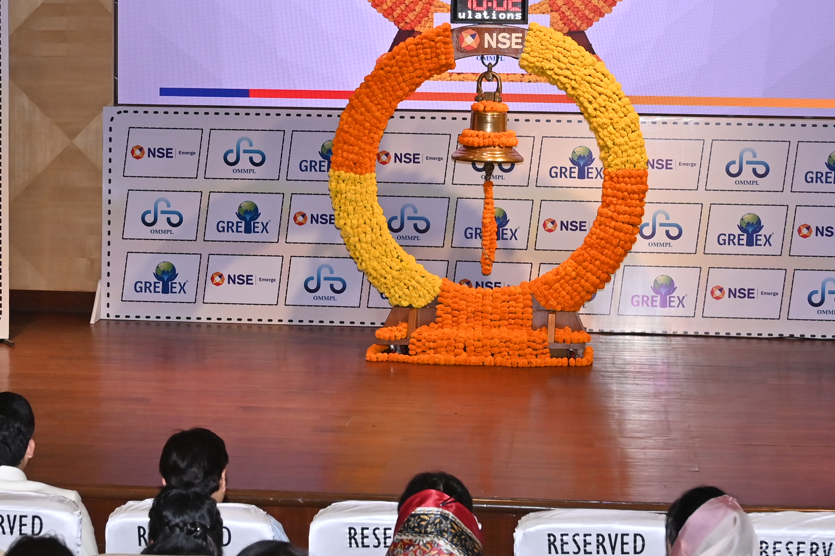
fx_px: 1970
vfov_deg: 16.0
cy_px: 193
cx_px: 468
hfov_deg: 23.9
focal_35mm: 85
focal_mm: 33
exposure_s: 1/160
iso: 400
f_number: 5.6
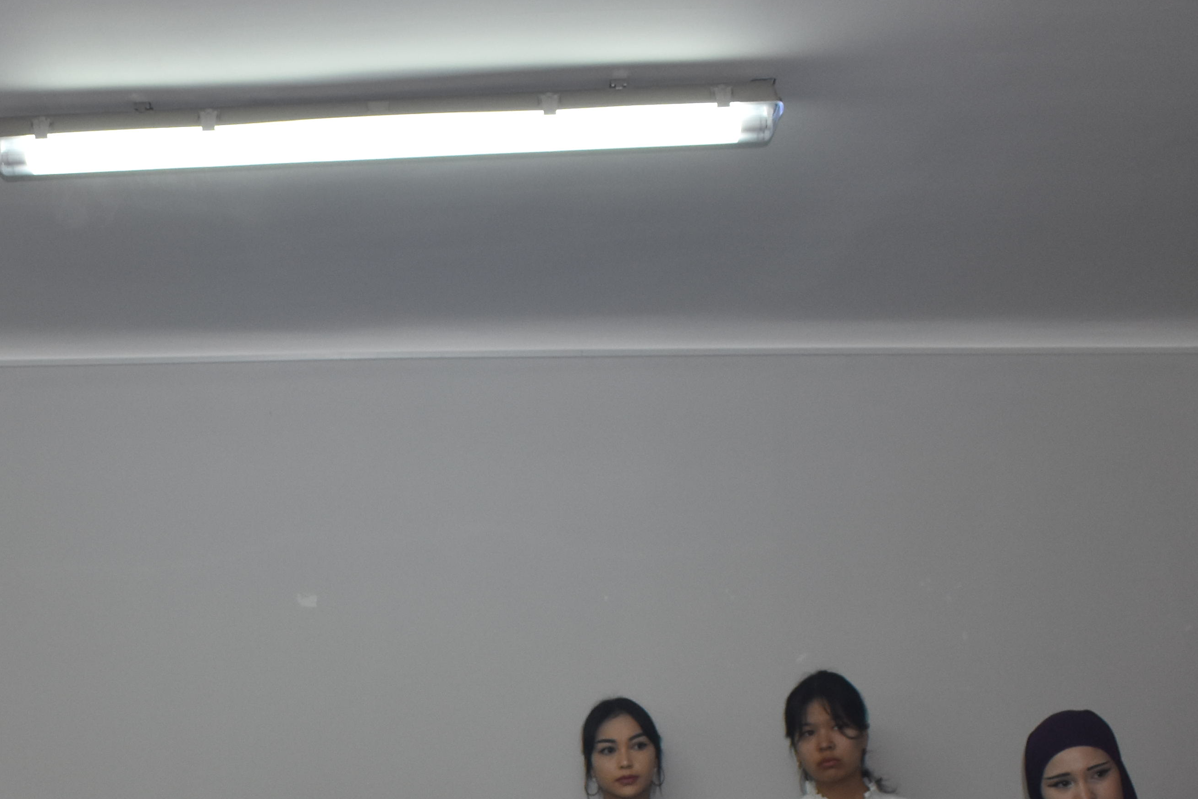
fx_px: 2063
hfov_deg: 31.9
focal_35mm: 62
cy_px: 903
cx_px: 333
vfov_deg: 20.7
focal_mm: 18
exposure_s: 1/100
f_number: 5
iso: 800
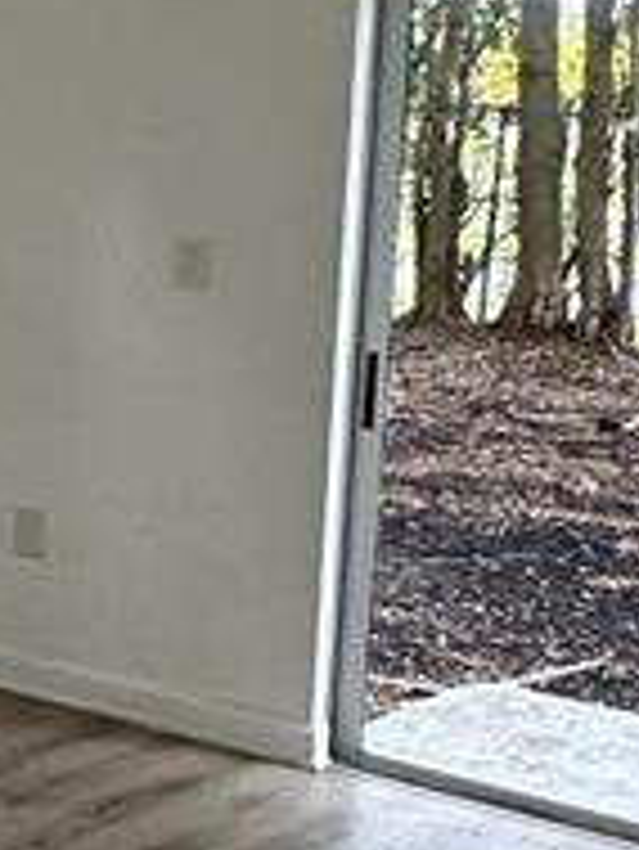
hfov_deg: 13.4
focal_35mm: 89
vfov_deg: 21.9
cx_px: -765
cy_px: 261
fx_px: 2188
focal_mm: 2.22
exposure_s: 1/120
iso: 200
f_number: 2.2
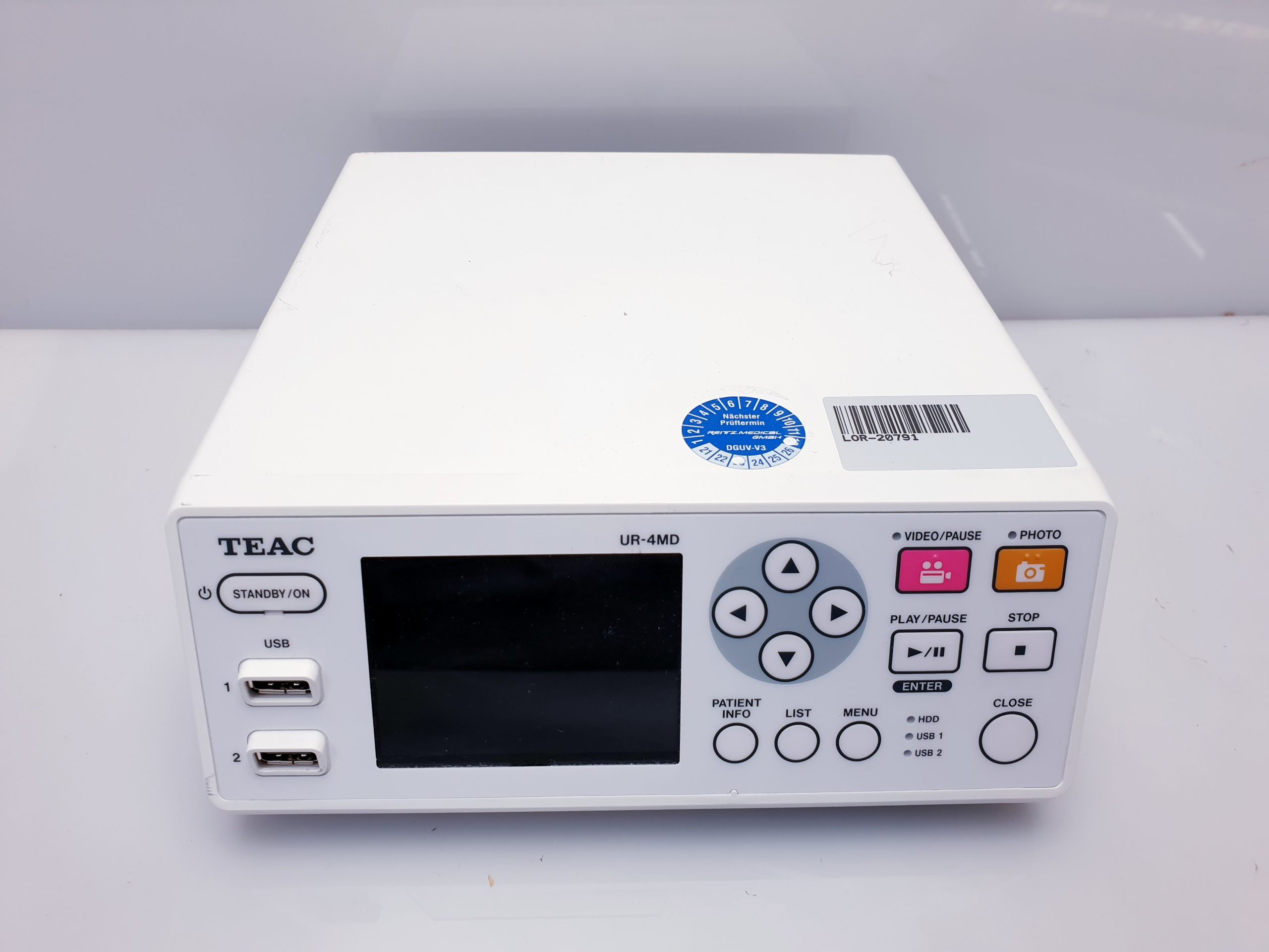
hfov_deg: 67.3
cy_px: 476
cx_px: 634
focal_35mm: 26
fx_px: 953
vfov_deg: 53.1
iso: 64
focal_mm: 4.3
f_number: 2.4
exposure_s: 1/100
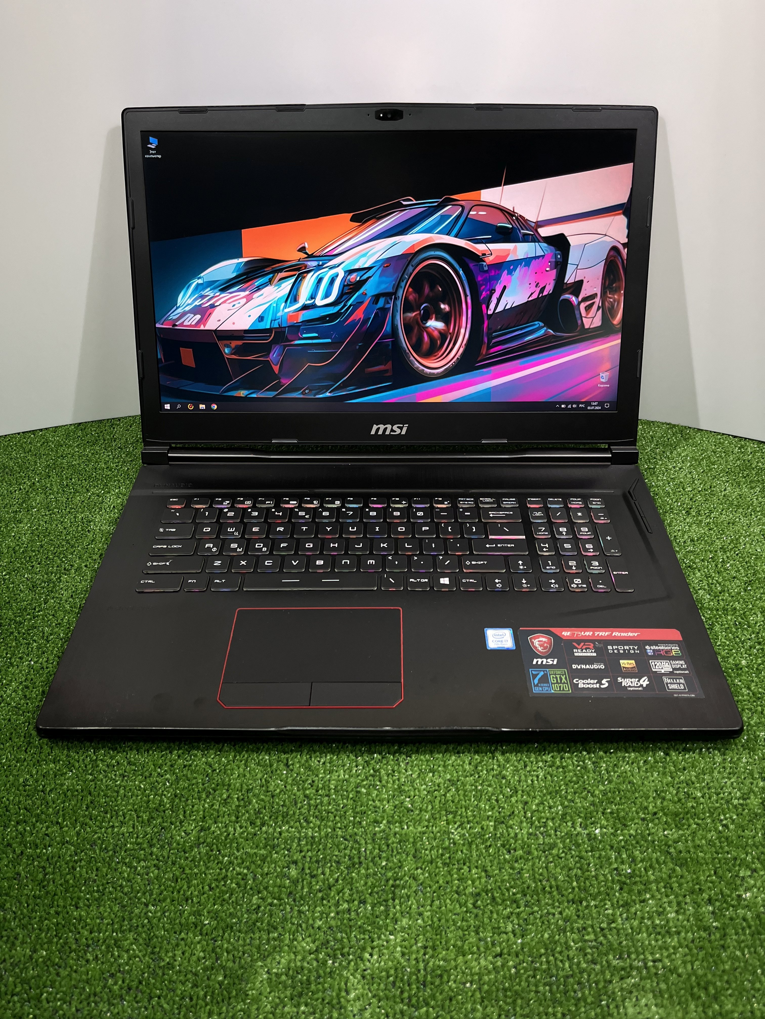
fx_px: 766
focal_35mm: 26
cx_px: 382
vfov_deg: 67.3
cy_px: 510
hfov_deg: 53.1
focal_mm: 5.1
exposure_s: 1/100
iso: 100
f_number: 1.6
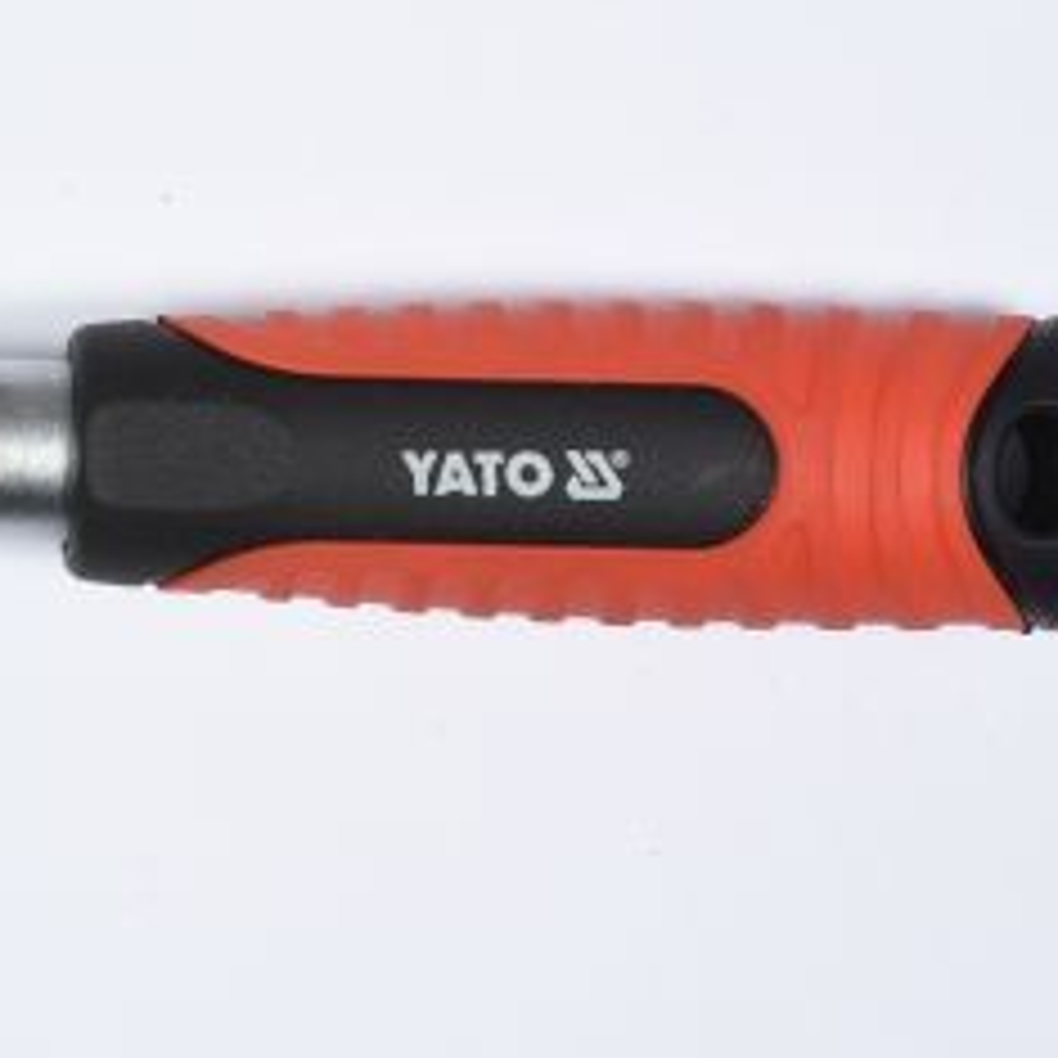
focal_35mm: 208
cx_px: -16
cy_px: 383
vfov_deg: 8.4
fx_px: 7192
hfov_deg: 8.4
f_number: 13
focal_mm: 70
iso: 250
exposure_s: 1/125
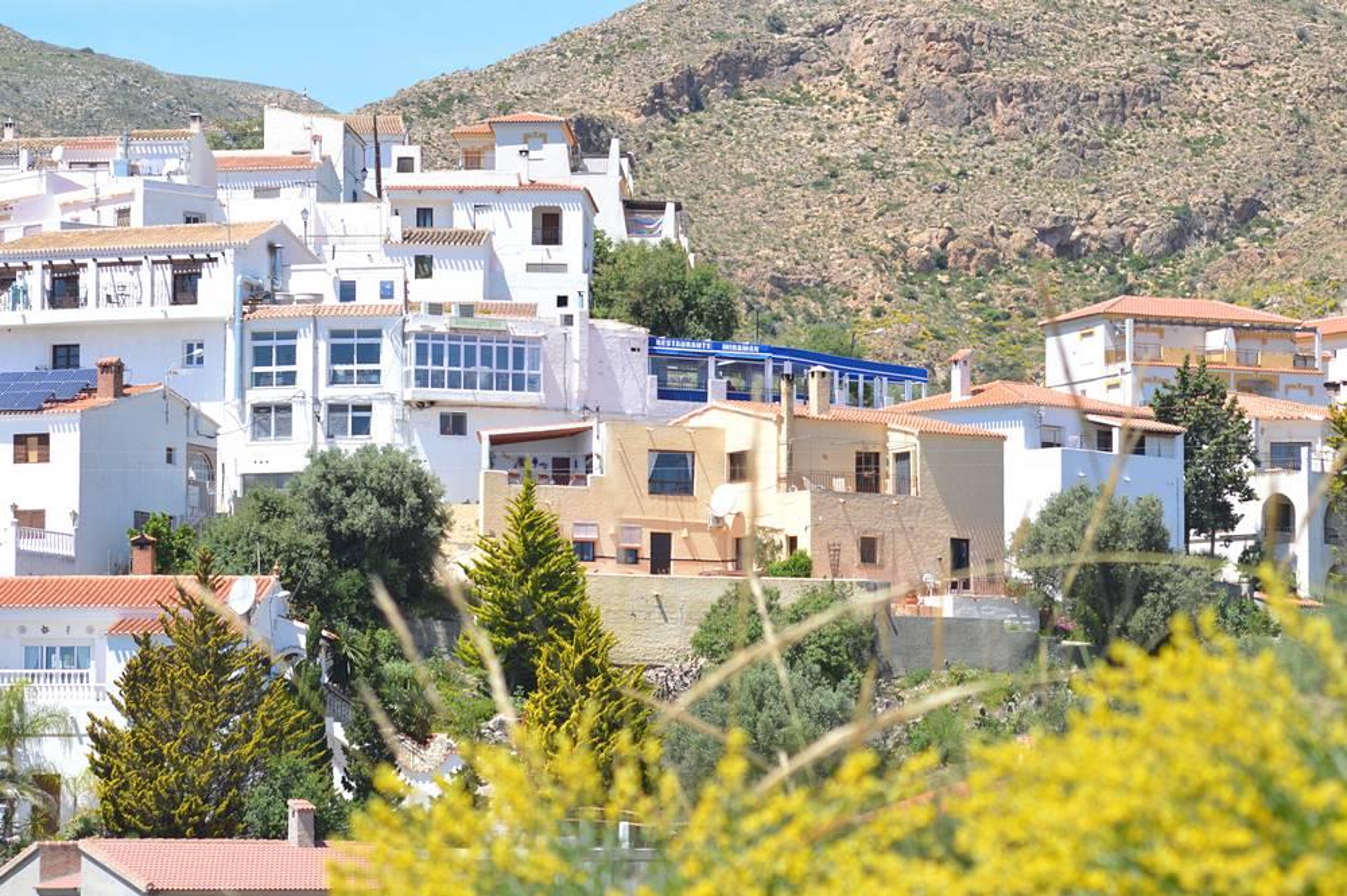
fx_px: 4823
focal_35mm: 129
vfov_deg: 10.6
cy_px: 448
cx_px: 674
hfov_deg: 15.9
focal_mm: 86
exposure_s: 1/500
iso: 125
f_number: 5.6
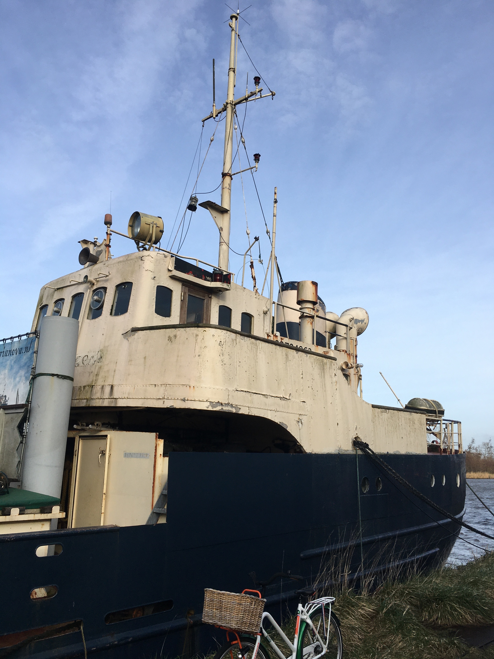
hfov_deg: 48.2
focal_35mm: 29
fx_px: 552
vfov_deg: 61.7
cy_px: 330
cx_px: 247
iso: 25
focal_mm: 4.15
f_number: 2.2
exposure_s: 1/1148
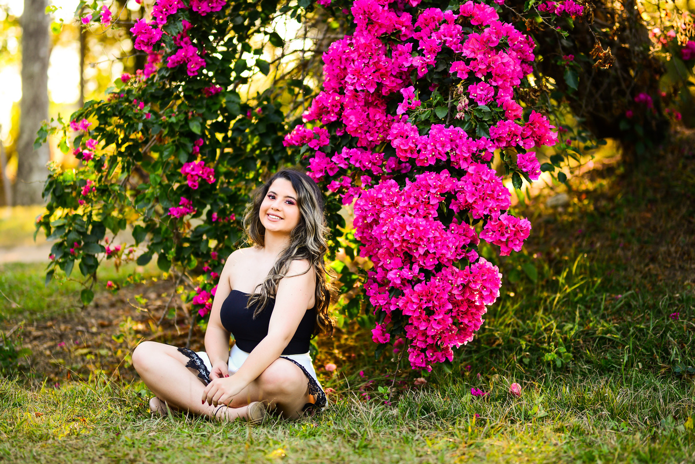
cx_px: 348
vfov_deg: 16.1
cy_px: 232
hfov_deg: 23.9
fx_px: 1641
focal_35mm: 85
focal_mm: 85
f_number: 1.4
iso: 200
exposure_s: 1/640
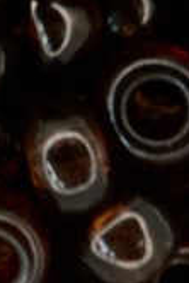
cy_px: -460
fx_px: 4369
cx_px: -548
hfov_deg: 2.4
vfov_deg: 3.6
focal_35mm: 556
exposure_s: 1/30
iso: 280
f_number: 5
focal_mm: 38
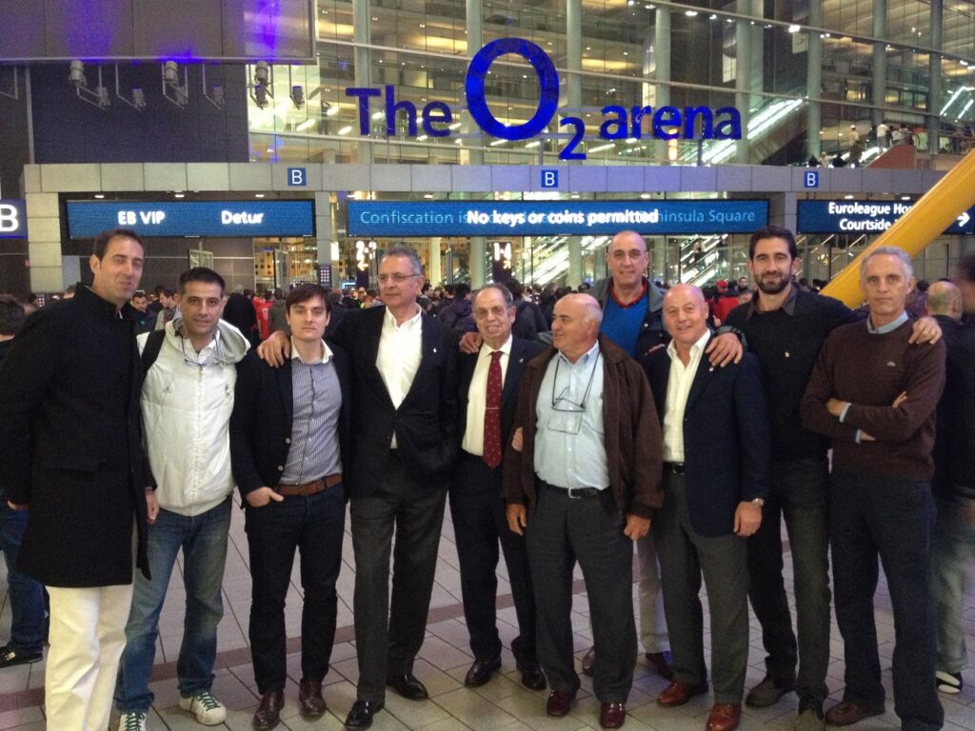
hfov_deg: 52.6
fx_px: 986
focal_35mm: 35
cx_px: 488
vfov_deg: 40.7
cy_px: 366
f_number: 2.4
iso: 400
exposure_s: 1/17
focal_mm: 4.28
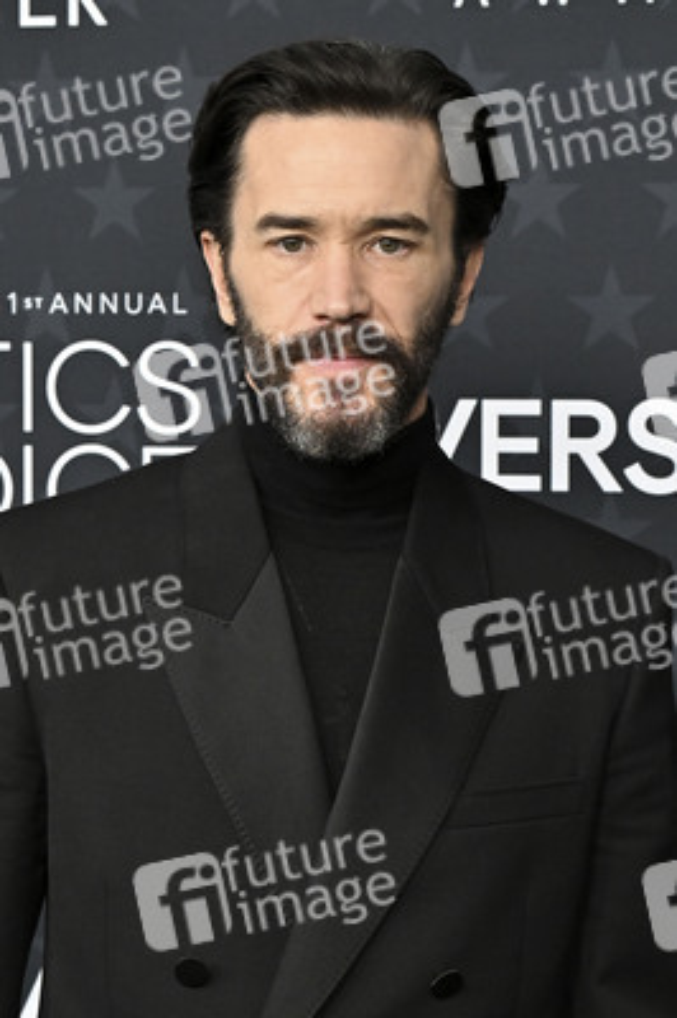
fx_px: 2797
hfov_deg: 13.8
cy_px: 509
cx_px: 338
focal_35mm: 99
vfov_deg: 20.6
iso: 1250
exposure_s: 1/320
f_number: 5.6
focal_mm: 66
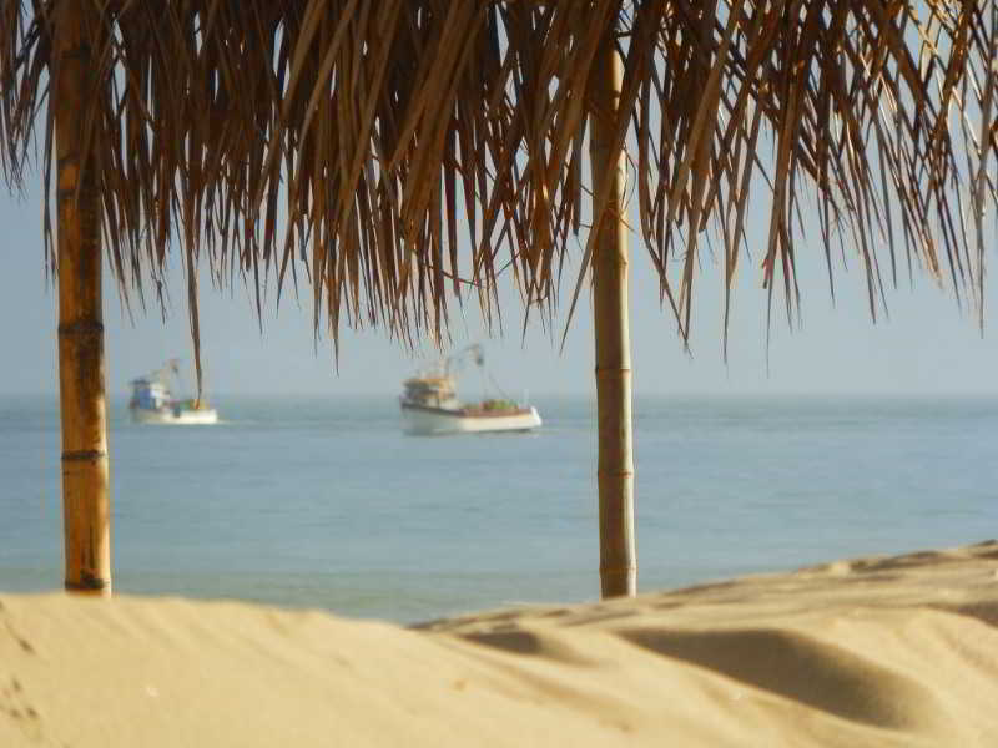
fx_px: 9745
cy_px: 374
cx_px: 499
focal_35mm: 338
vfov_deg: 4.4
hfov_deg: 5.9
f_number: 4.1
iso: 64
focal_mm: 60.43
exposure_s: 1/250
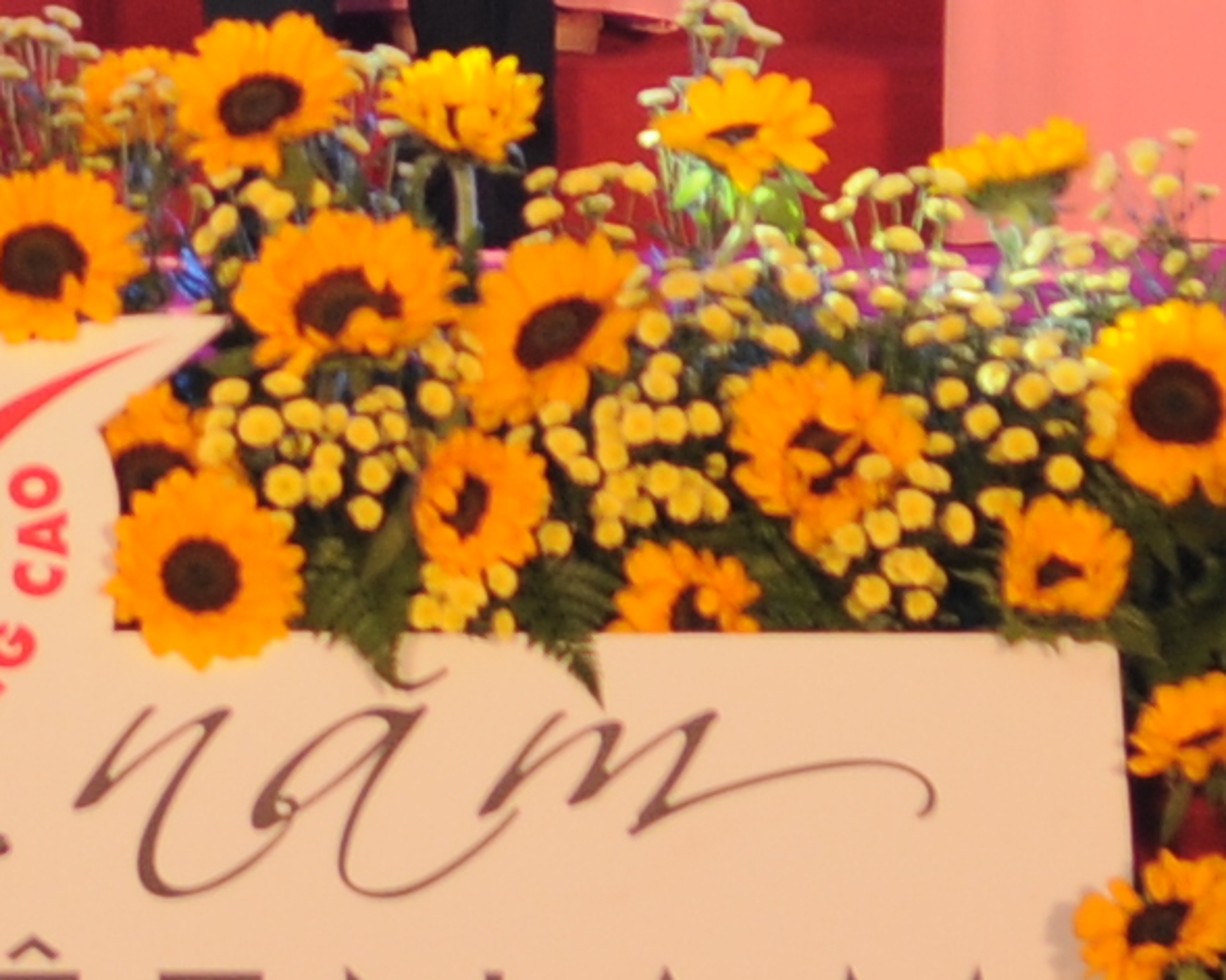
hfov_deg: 6.1
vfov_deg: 4.8
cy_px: -1132
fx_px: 11515
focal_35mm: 317
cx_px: -148
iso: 200
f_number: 5.6
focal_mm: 31
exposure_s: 1/125
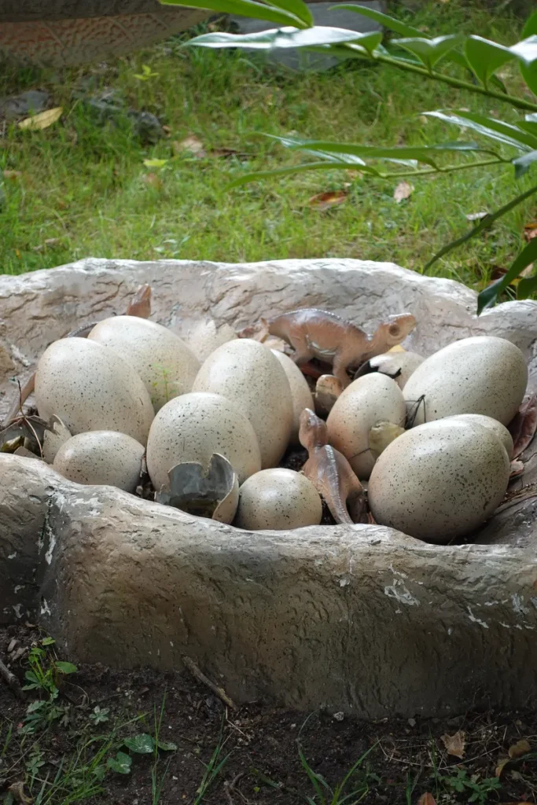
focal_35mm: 70
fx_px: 1566
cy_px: 402
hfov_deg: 19.5
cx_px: 268
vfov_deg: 28.8
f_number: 3.2
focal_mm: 25.7
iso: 125
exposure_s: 1/125
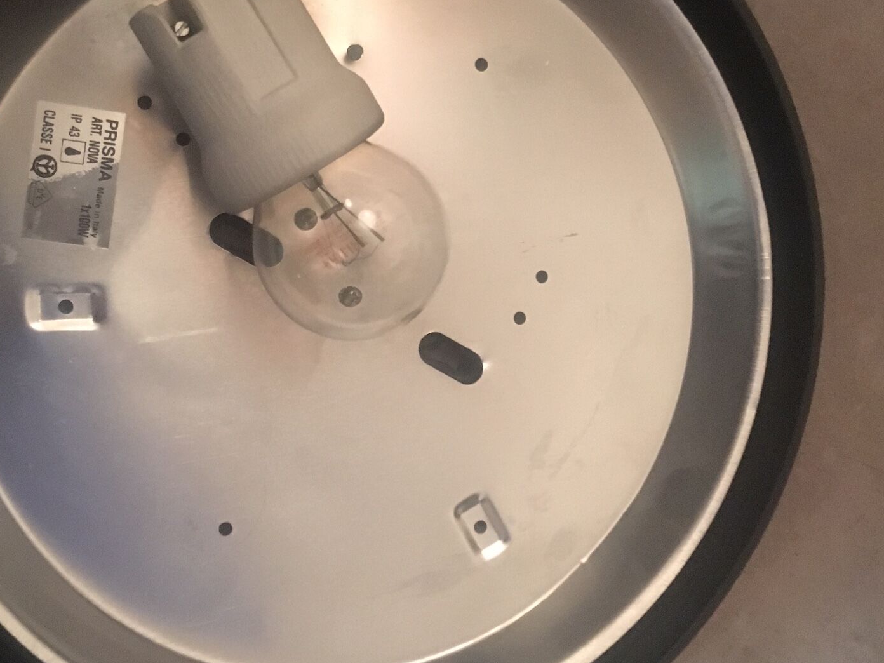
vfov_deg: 34.3
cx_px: 361
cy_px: 293
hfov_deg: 44.6
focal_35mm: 42
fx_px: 1073
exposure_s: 1/17
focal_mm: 4.15
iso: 320
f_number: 2.2
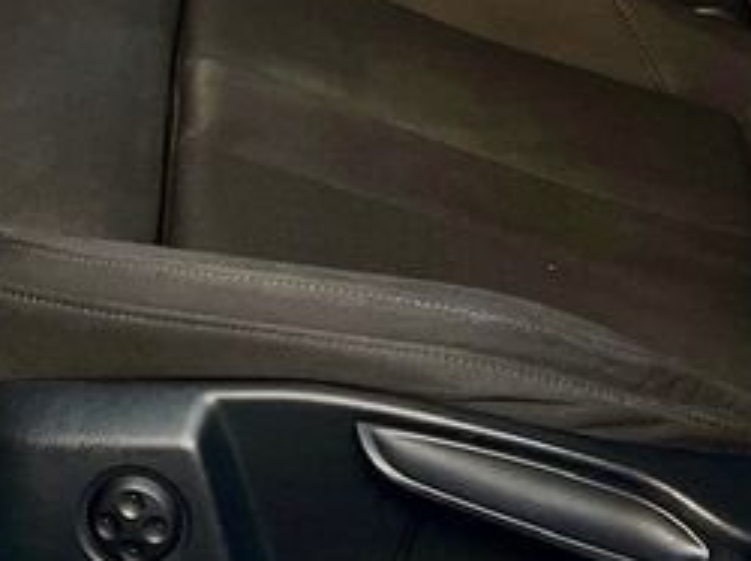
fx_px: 2709
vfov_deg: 11.0
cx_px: 180
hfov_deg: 15.7
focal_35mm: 125
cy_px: -453
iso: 125
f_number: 1.5
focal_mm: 5.7
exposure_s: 1/113
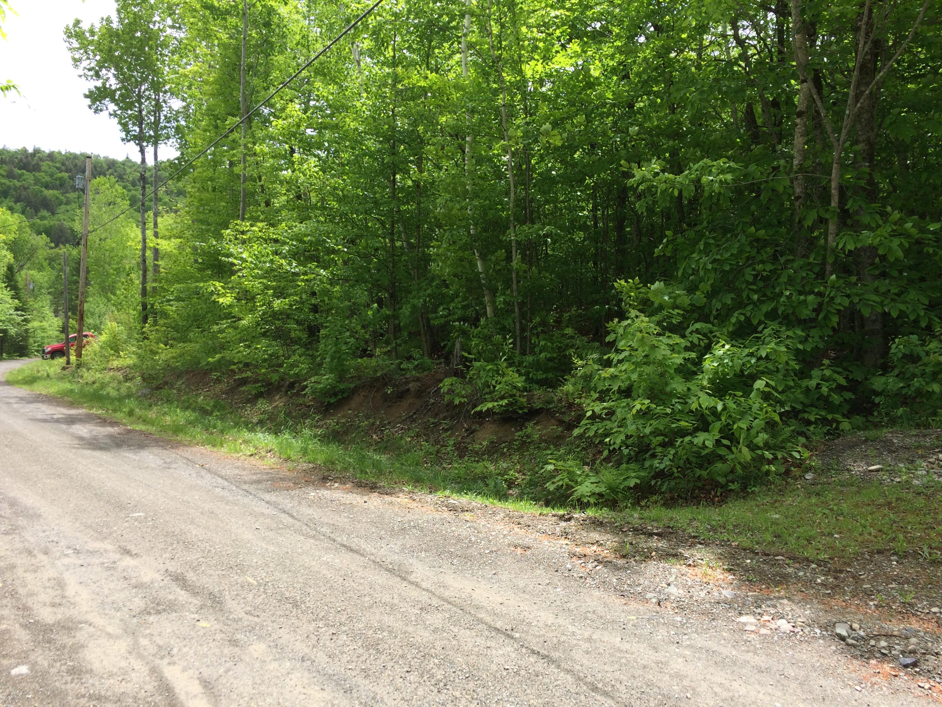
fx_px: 789
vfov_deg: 48.2
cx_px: 471
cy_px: 354
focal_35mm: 29
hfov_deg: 61.7
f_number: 2.2
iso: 32
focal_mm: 4.15
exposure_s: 1/820
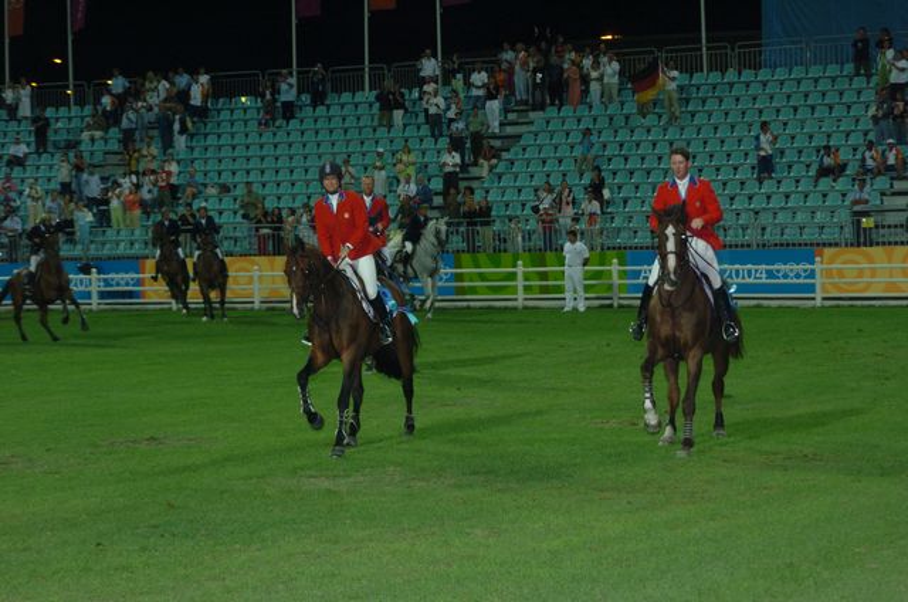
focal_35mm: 105
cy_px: 301
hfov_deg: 19.5
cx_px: 454
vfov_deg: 13.0
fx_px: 2643
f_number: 4.8
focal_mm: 70
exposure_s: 1/250
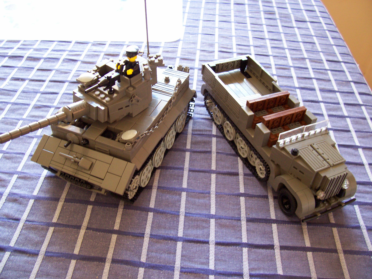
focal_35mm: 34
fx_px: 365
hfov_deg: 54.0
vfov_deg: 41.8
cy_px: 140
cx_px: 186
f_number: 2.7
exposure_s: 1/13.4
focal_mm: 5.6
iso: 160
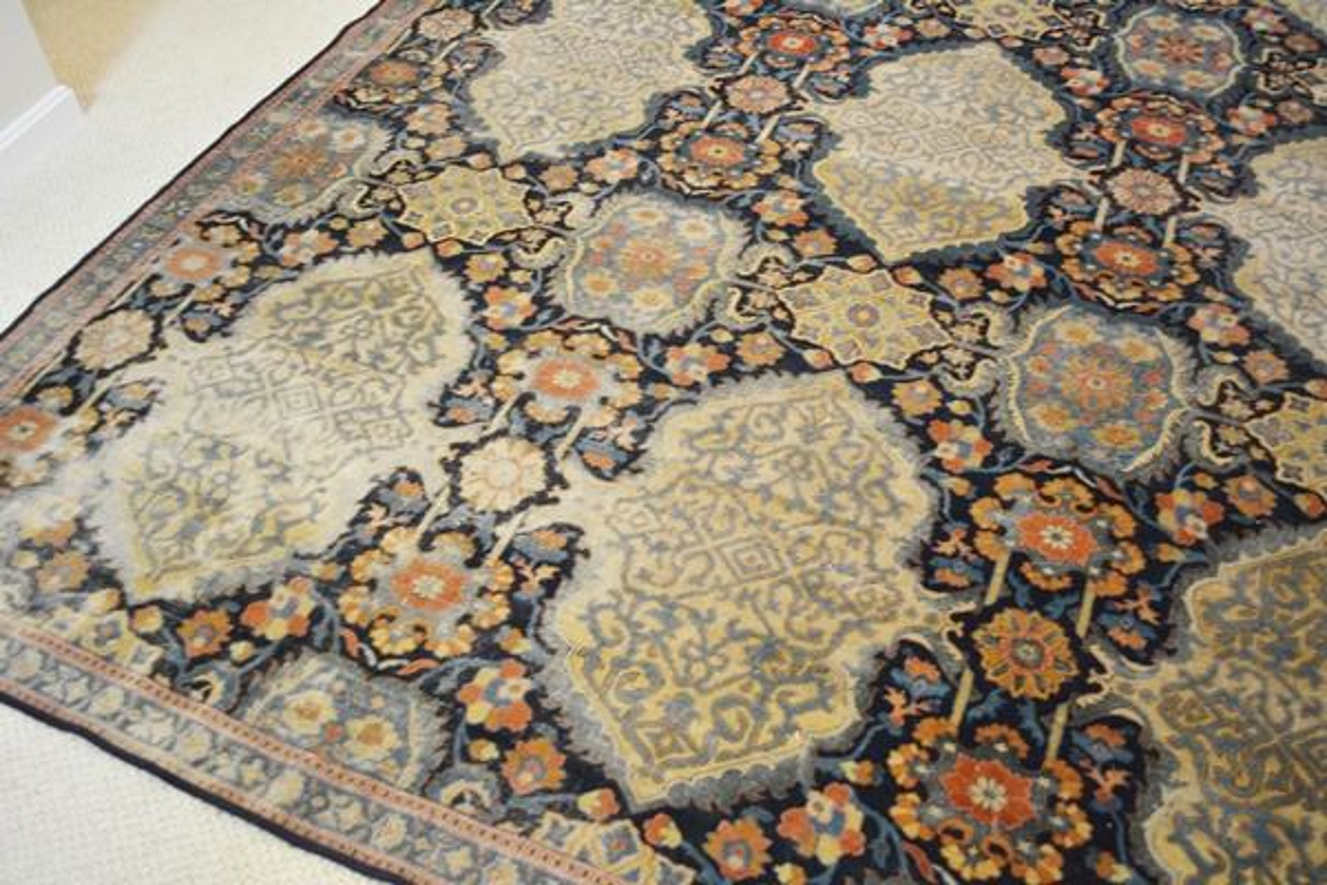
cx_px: 664
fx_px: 1106
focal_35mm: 30
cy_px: 442
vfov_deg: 43.6
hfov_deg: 61.9
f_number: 3.8
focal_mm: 20
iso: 800
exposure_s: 1/40
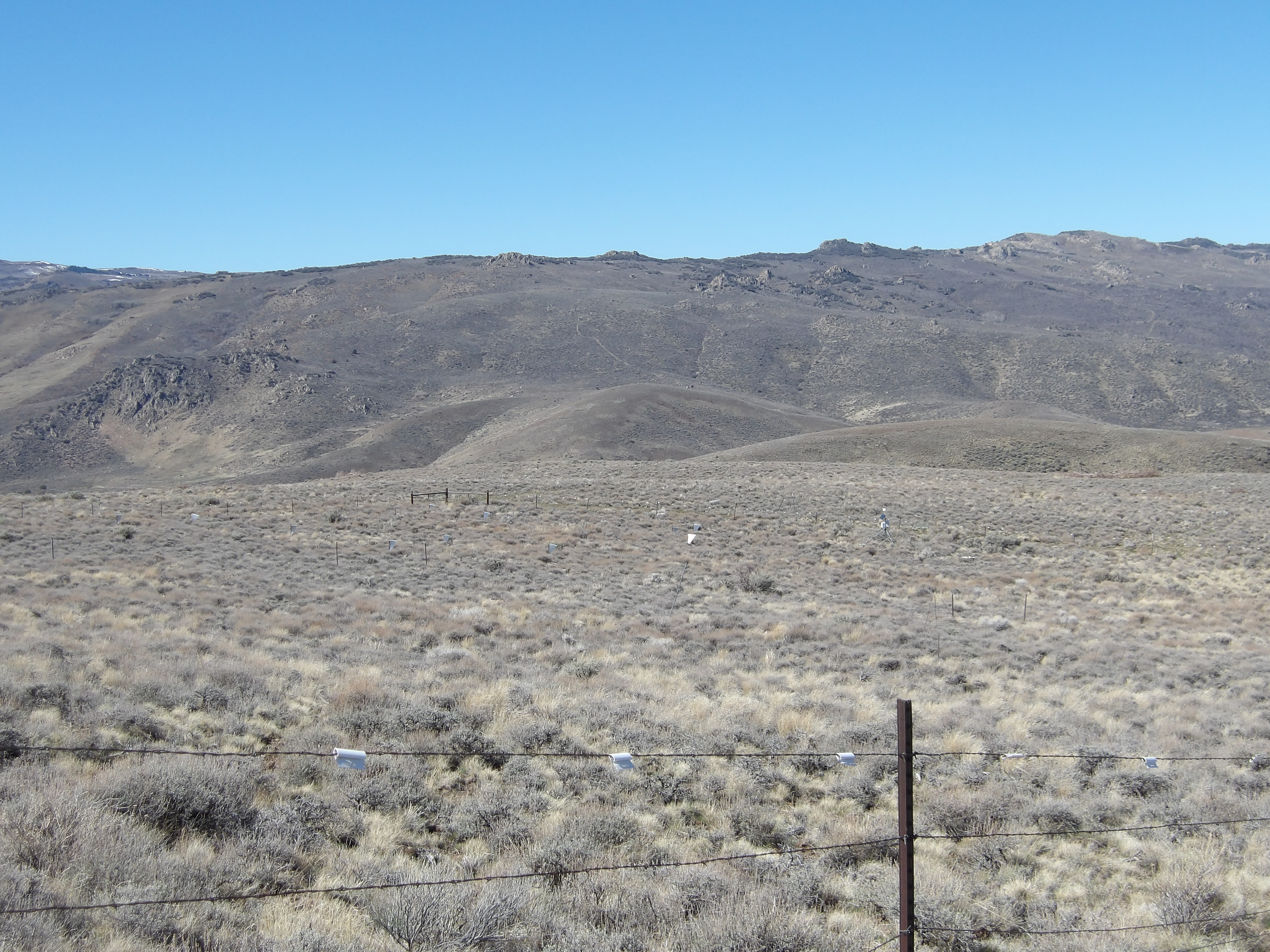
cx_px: 635
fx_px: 1944
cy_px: 476
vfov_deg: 27.5
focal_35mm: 53
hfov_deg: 36.2
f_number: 4.2
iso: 100
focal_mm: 9.4
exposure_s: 1/668
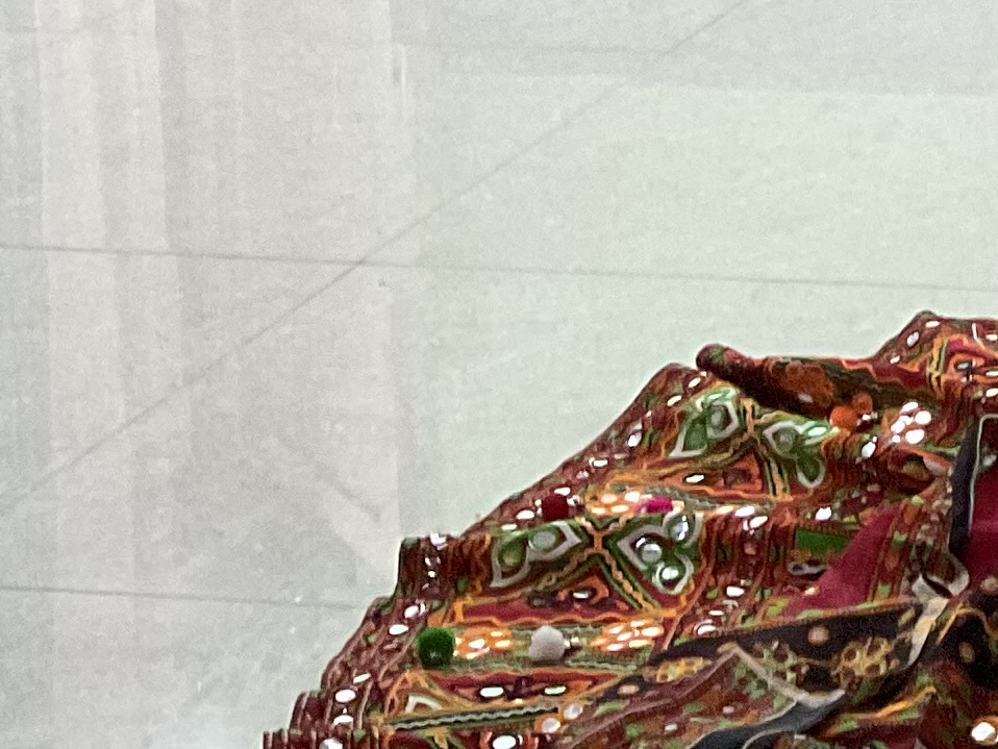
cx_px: 1926
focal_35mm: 122
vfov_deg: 11.7
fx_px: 3518
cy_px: -302
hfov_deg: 13.9
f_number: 1.8
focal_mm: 3
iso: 160
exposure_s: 1/50
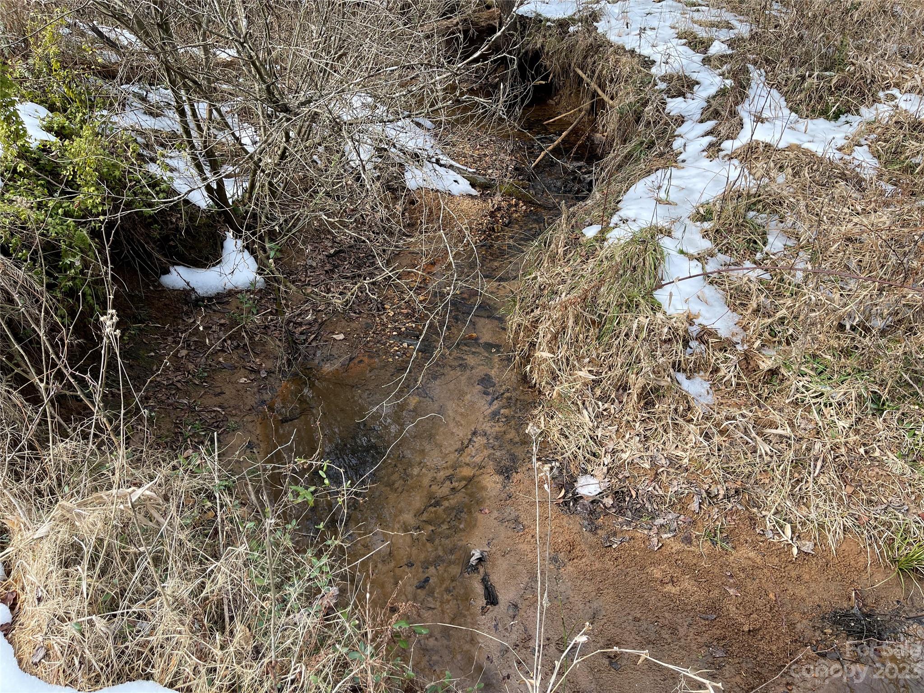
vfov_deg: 53.1
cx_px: 462
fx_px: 694
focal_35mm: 26
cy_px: 346
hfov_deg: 67.3
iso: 32
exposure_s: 1/452
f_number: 1.6
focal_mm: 5.1
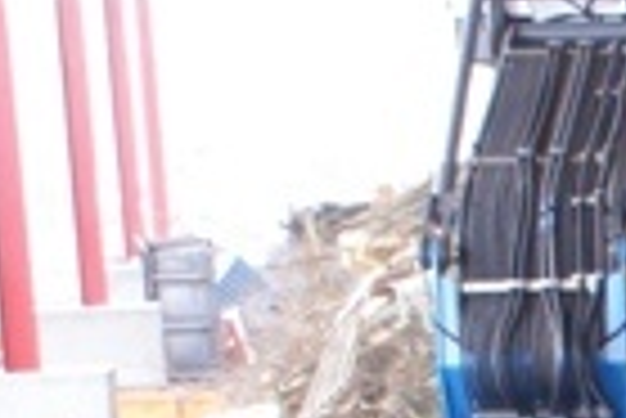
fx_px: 3917
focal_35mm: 225
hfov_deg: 8.2
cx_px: 1680
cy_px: 1097
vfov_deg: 5.8
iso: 200
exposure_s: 1/50
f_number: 4.5
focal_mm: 26
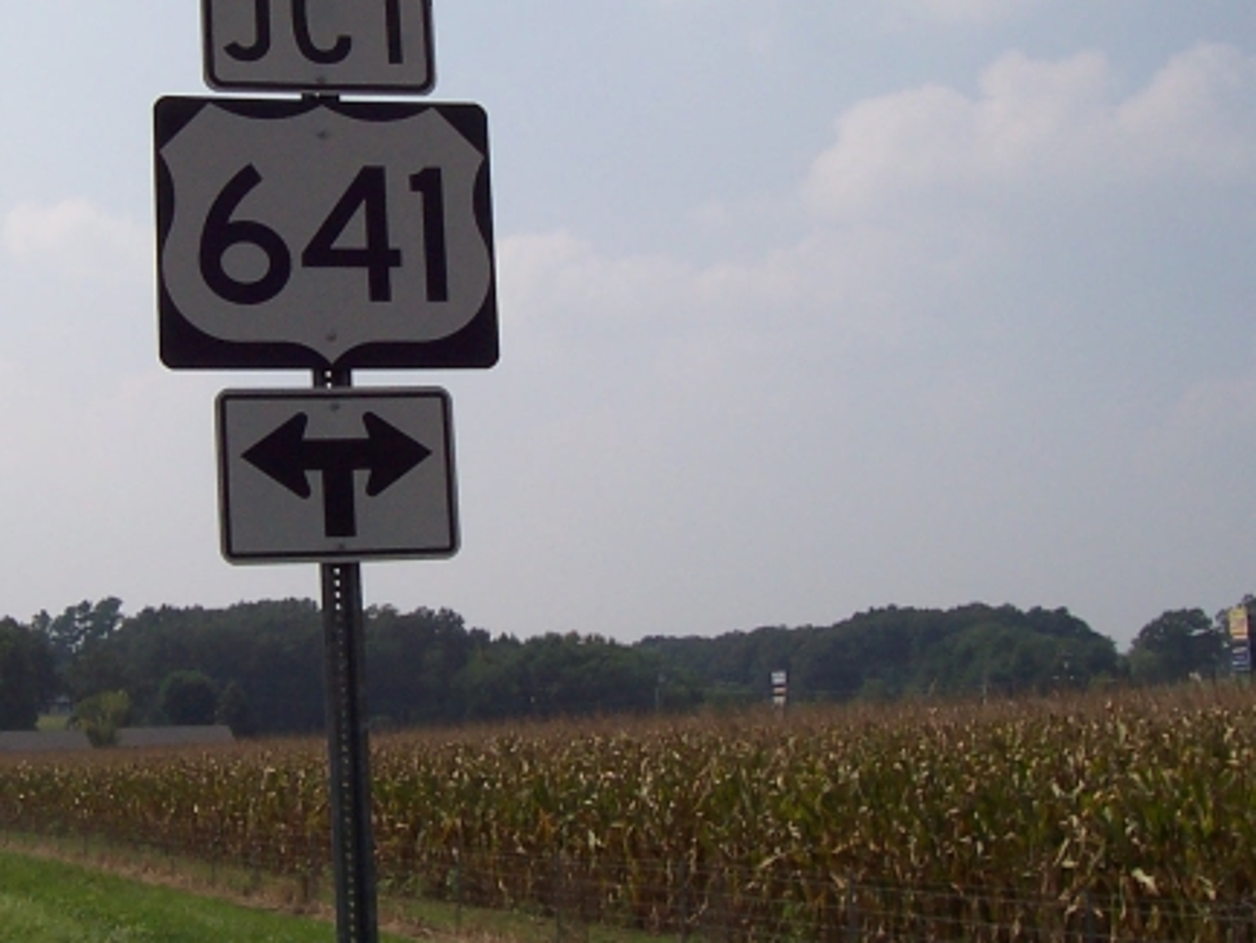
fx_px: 2395
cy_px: 297
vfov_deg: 22.2
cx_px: 339
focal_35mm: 66
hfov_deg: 29.0
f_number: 5.6
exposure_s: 1/1000
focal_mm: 5.6
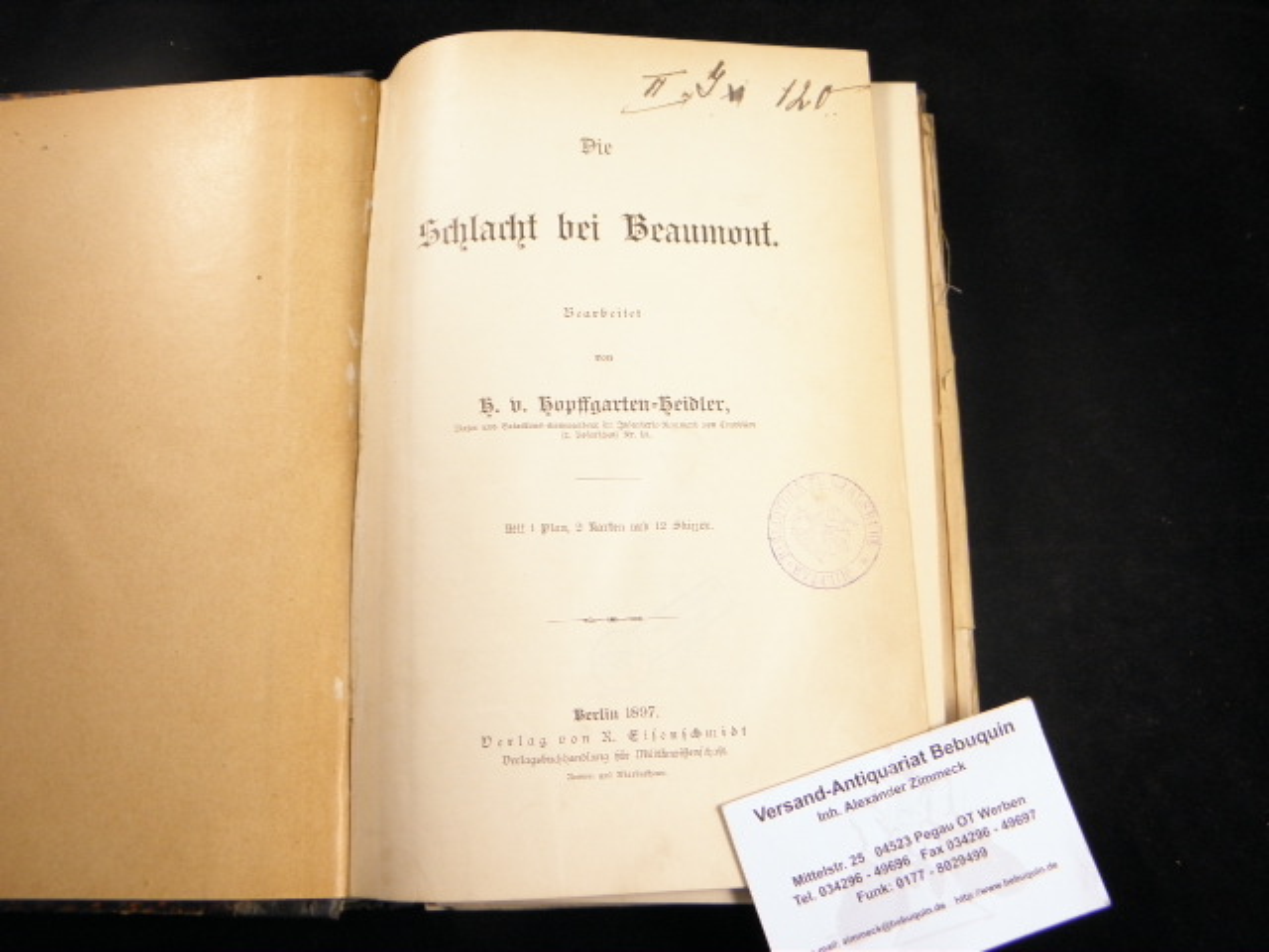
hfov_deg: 49.0
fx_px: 1393
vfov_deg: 37.7
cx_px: 634
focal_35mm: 38
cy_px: 476
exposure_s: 1/40
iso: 160
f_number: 3.7
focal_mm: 6.8
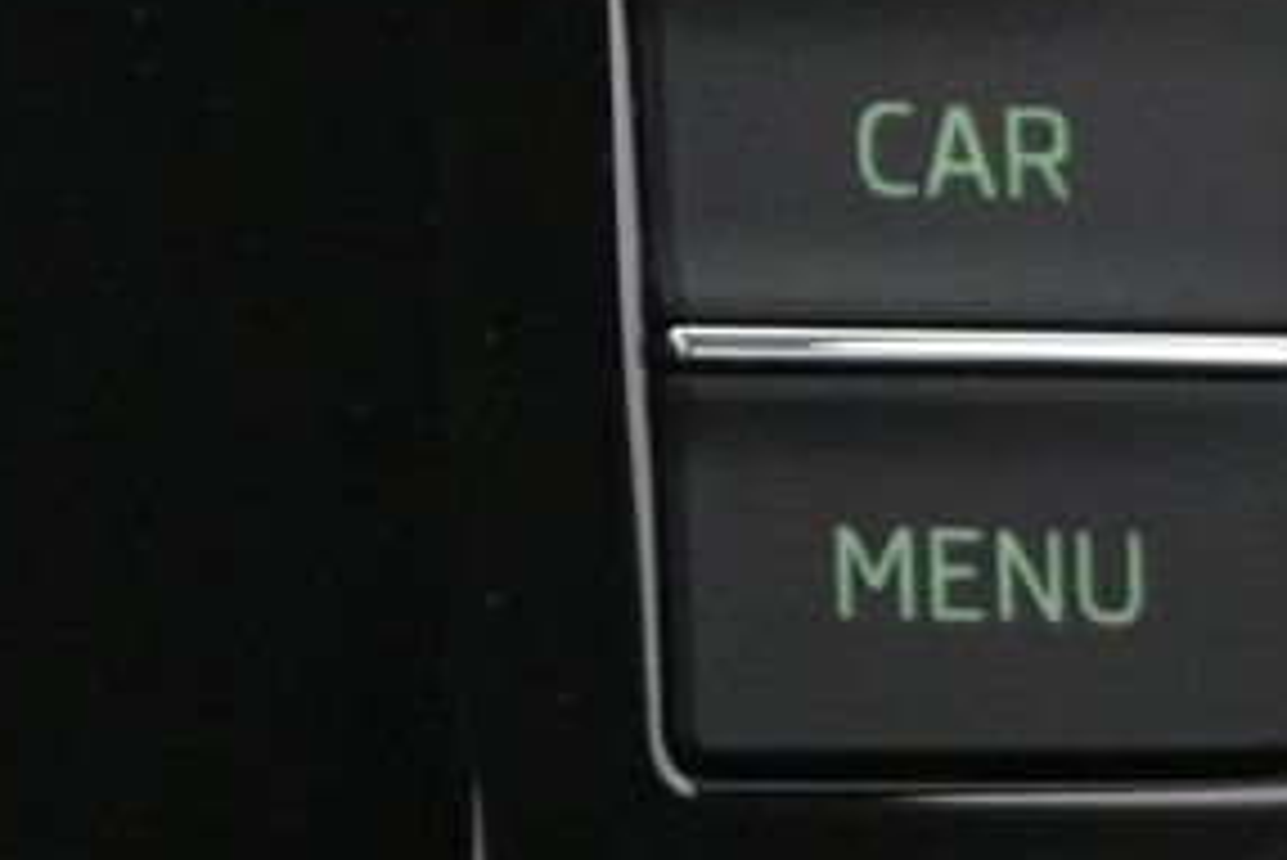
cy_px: 279
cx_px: -1809
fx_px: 8512
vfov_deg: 5.8
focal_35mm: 238
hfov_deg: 8.0
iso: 3200
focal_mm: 28
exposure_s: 1/50
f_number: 4.5
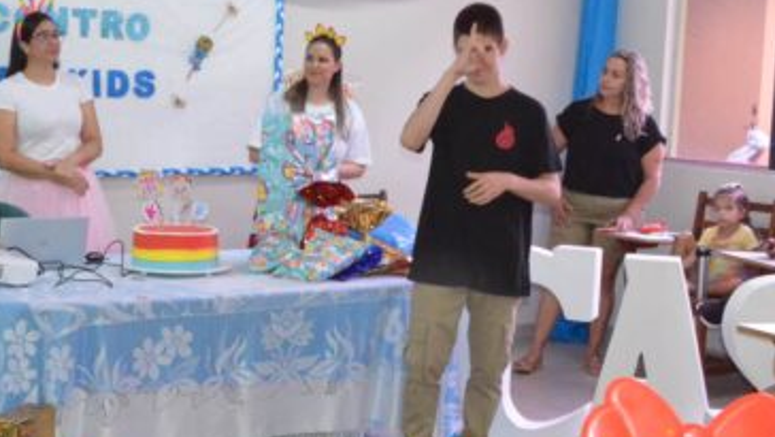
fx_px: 1357
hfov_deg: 31.5
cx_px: 224
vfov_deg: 18.2
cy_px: 276
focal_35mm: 66
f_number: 10
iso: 5600
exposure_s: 1/60
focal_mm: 22
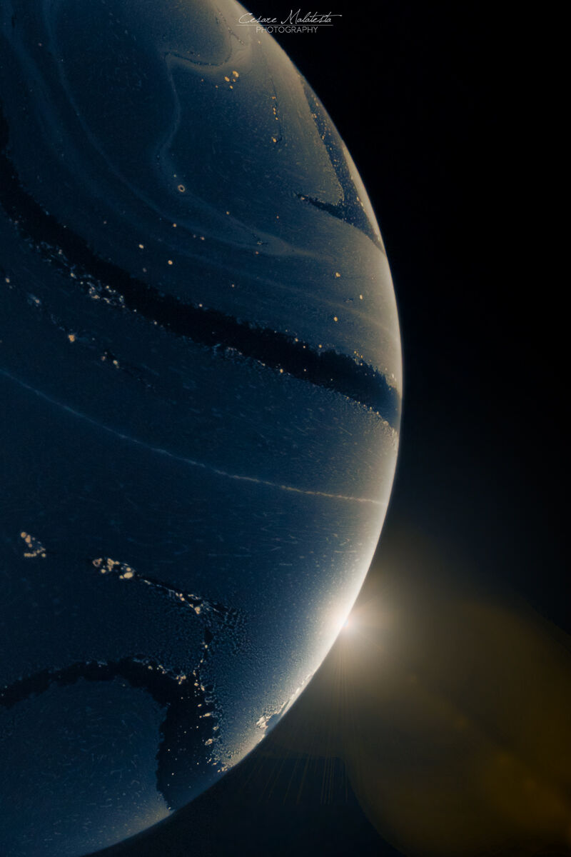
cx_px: 286
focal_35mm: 105
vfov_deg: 19.5
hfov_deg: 13.0
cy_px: 428
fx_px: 2498
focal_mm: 105
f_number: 22
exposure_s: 1/200
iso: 1000
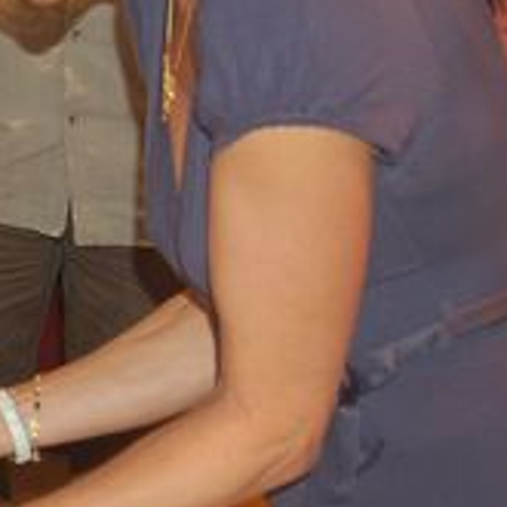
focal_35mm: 136
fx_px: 2254
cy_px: 218
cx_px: -501
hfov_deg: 11.6
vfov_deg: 12.8
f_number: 3.8
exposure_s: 1/25
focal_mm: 22
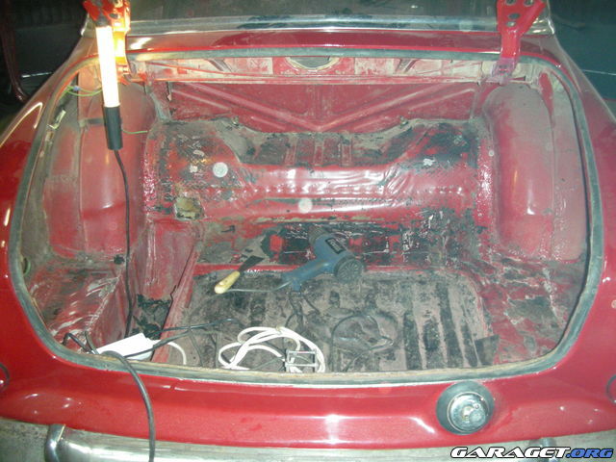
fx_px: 623
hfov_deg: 52.6
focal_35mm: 35
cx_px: 308
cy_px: 231
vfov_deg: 40.7
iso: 281
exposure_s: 1/60
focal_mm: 5.8
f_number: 2.8
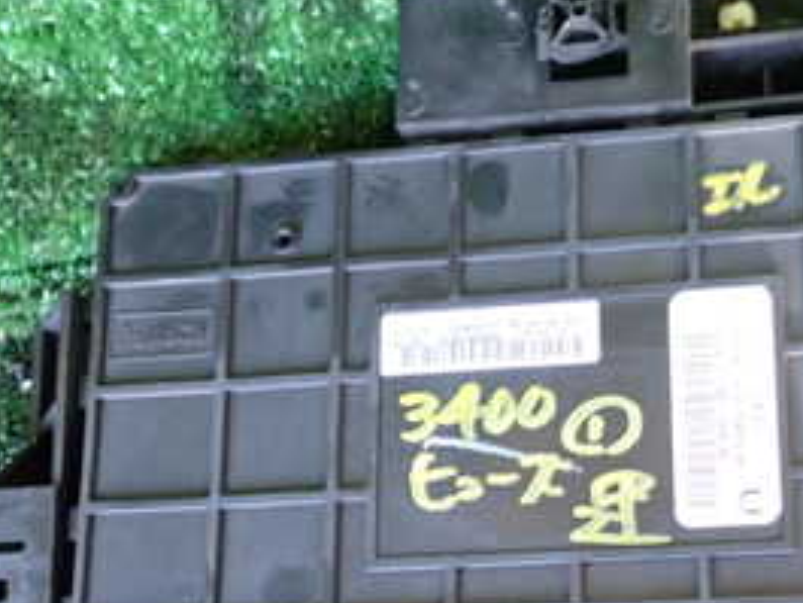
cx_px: 582
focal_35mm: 68
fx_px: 1578
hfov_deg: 28.2
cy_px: 451
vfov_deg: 21.4
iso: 400
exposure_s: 1/30
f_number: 2.3
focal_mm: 5.4
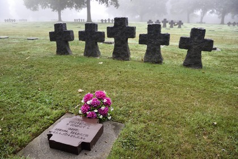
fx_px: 185
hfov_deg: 65.5
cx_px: 119
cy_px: 80
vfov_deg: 46.4
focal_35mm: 28
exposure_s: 1/160
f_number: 8
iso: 800
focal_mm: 28
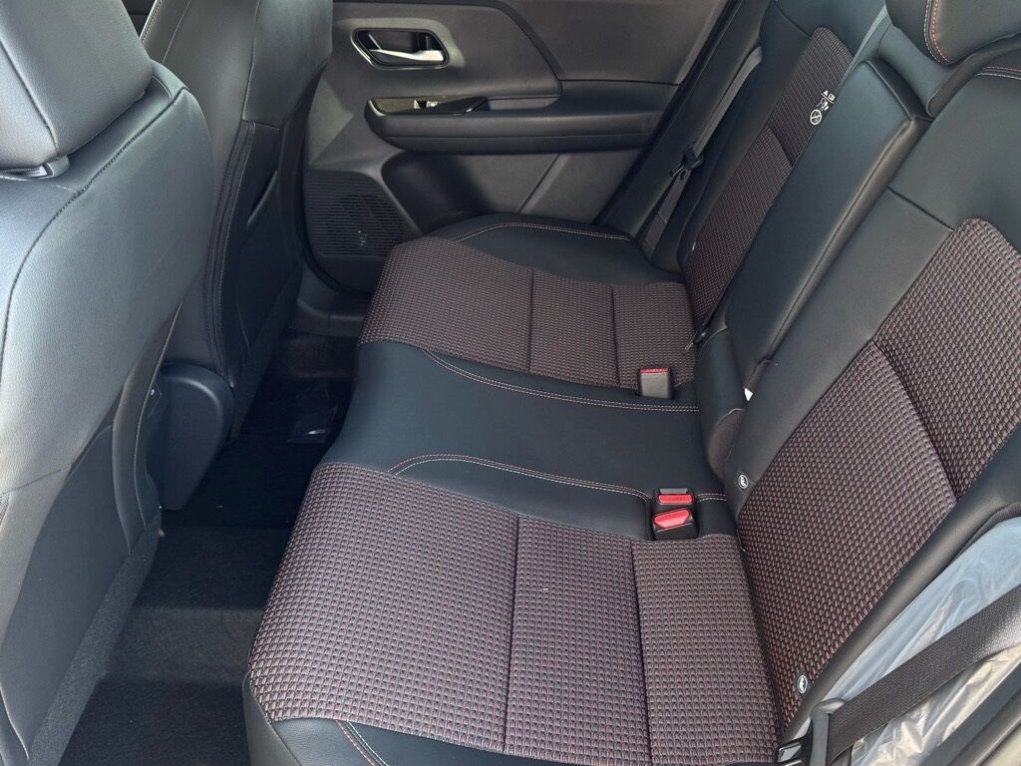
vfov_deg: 56.8
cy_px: 383
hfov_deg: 71.6
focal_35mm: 24
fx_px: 708
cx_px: 510
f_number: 1.78
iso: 125
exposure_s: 1/121
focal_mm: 6.76
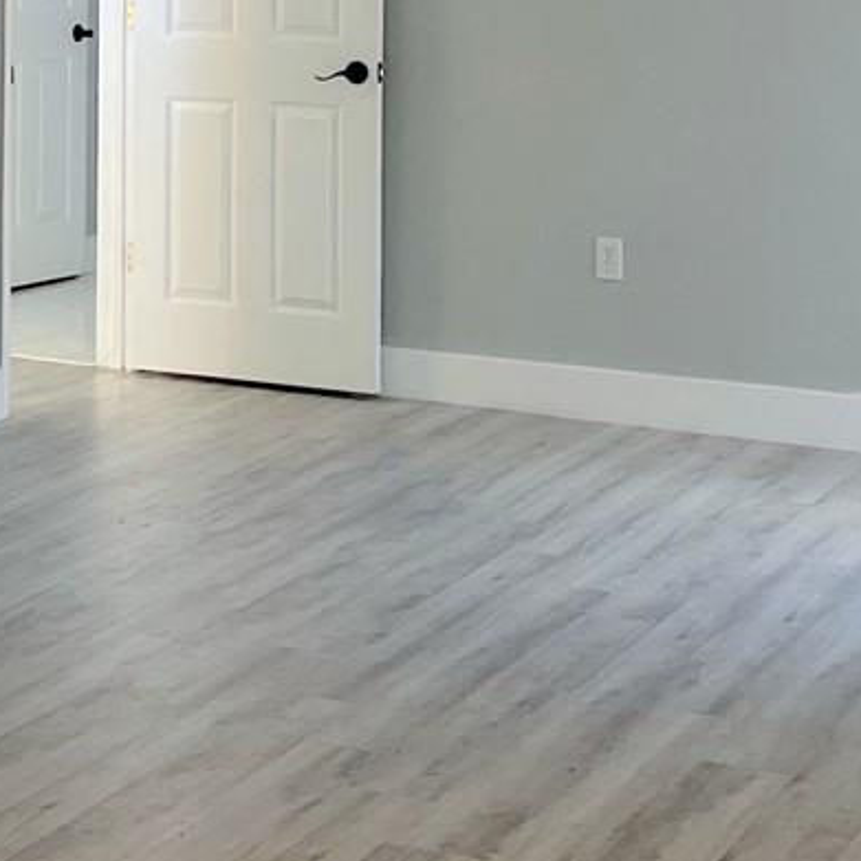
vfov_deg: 18.0
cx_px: -119
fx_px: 2645
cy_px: -22
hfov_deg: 17.8
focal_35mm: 94
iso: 80
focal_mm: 5.1
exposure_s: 1/60
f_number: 1.6
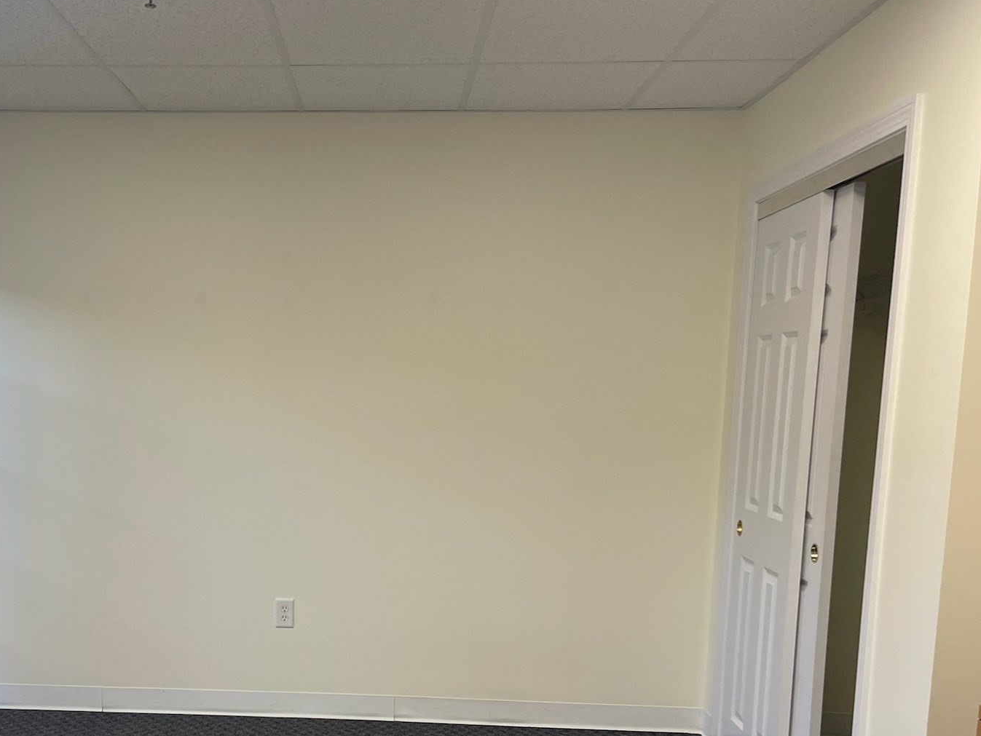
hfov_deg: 48.0
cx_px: 311
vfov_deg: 37.0
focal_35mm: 38
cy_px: 537
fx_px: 1077
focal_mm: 5.1
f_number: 1.6
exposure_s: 1/120
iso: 125
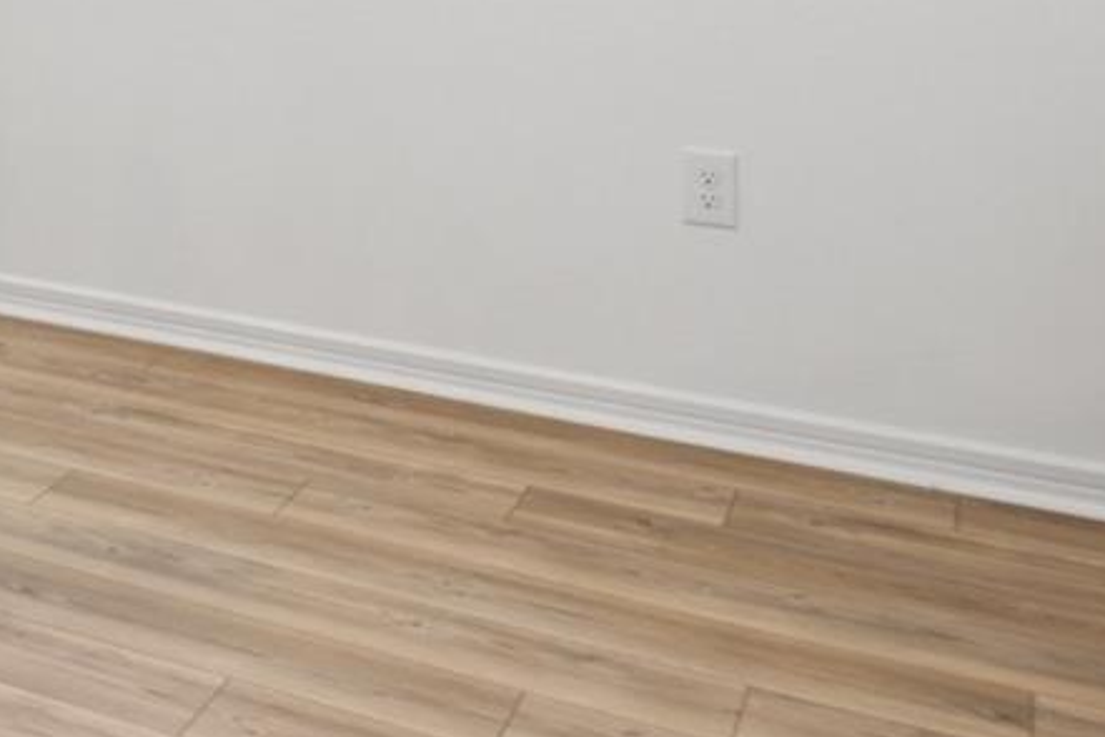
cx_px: -469
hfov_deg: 26.3
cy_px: -283
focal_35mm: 60
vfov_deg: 20.3
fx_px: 1836
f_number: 8
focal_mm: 11
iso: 200
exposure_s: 1/15
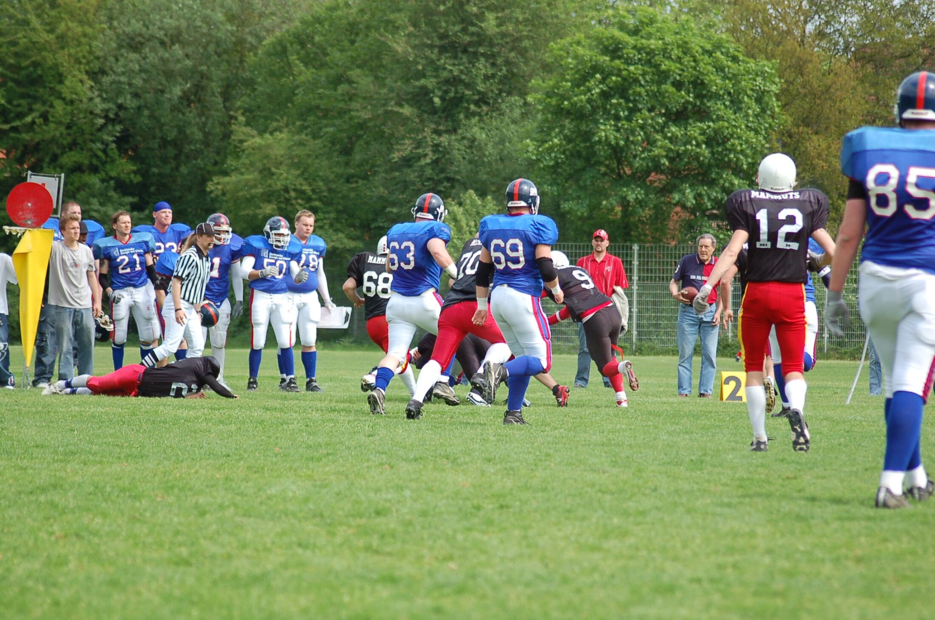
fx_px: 5249
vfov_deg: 6.8
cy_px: 310
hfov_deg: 10.2
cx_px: 468
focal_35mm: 202
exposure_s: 1/1000
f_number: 4.5
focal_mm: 135
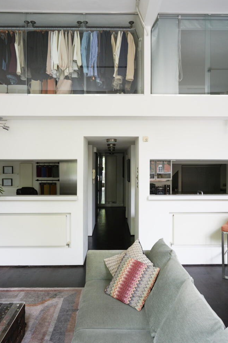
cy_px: 178
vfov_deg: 71.5
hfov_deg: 51.3
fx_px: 238
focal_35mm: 25
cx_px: 115
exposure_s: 1/50
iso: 800
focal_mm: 24
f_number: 7.1
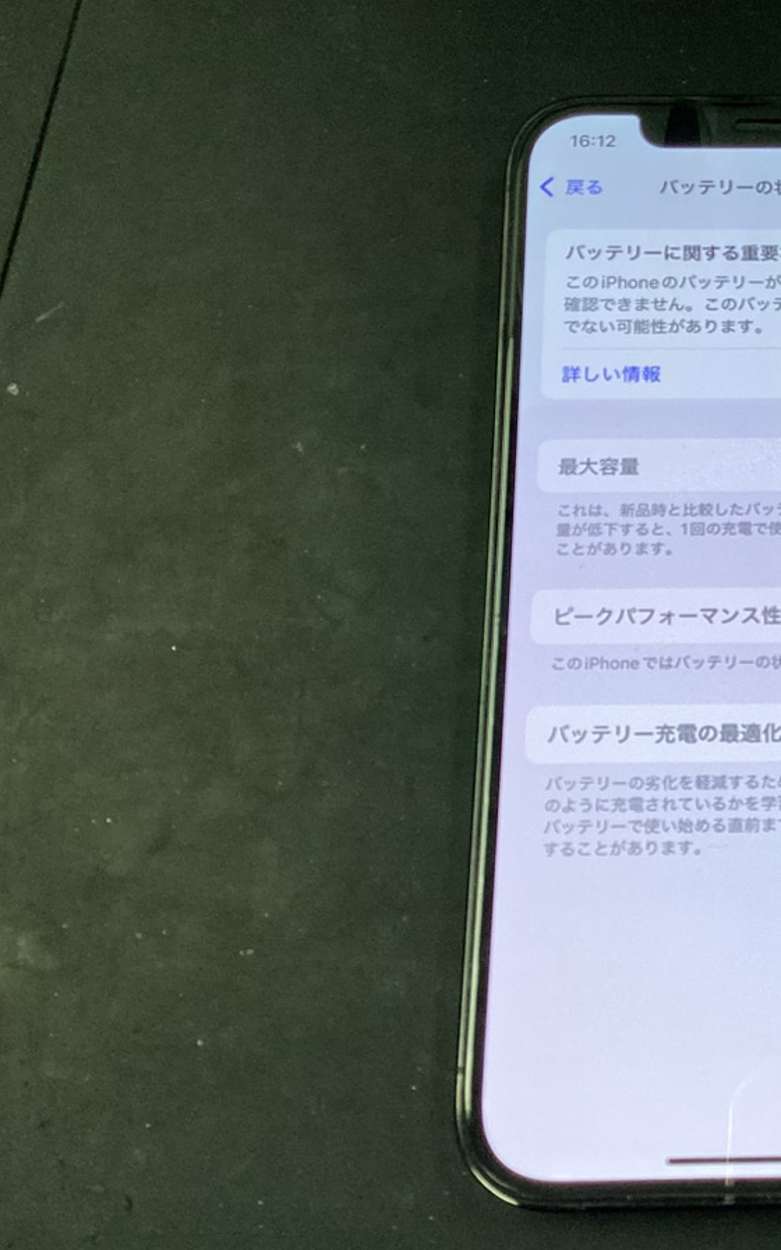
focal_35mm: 44
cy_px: 626
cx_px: 810
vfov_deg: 45.3
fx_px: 1498
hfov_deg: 27.3
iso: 40
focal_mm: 3.3
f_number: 2.4
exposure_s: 1/100
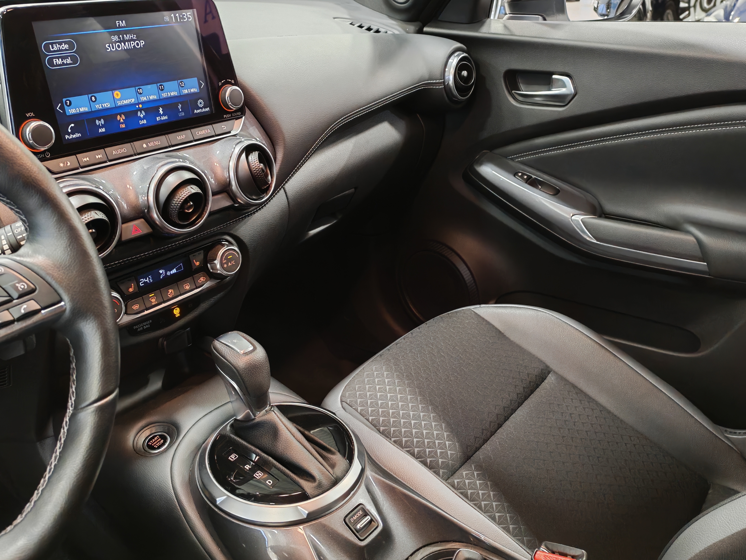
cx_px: 373
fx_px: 711
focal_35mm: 33
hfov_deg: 55.4
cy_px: 280
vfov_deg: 42.9
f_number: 1.9
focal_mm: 6.12
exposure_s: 1/50
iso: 2119
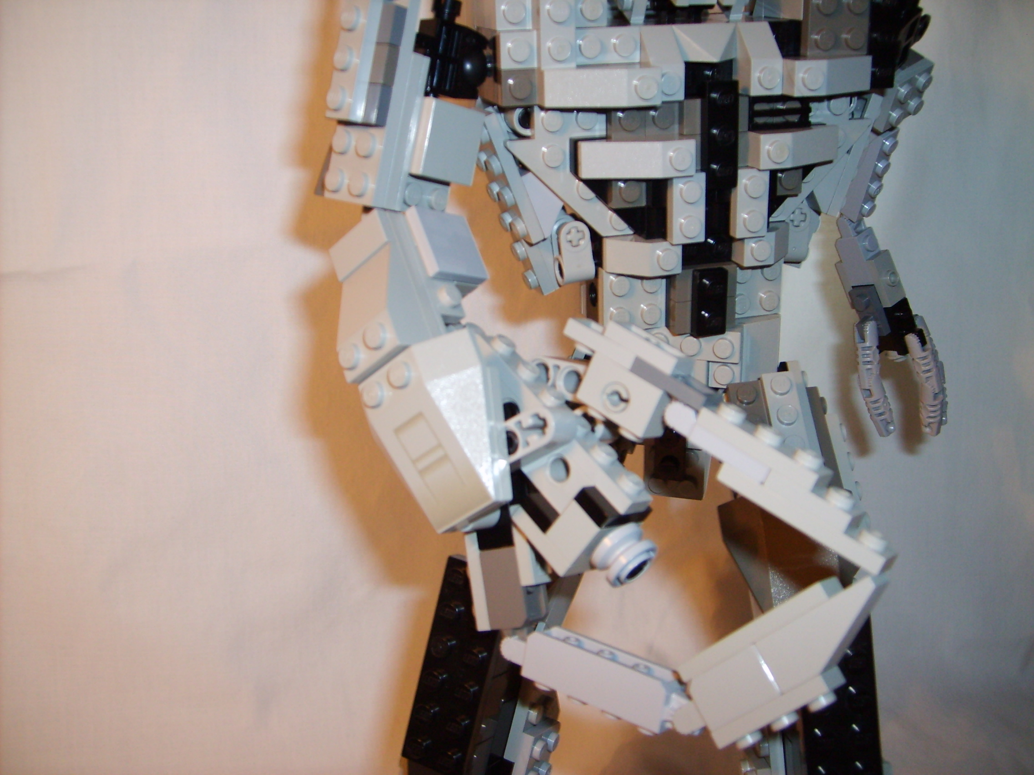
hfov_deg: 52.6
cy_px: 388
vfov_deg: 40.7
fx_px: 1045
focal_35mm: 35
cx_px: 517
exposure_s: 1/45
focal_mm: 5.8
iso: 100
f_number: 2.8
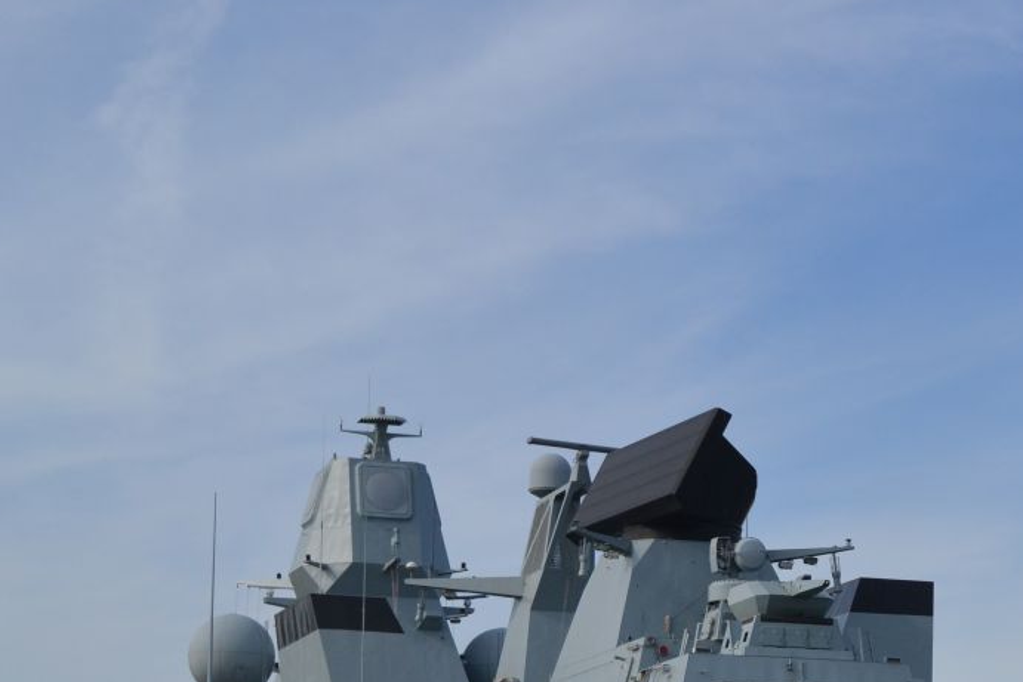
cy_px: 670
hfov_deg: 19.1
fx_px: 2984
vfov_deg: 12.9
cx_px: 952
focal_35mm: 105
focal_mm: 35
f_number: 6.3
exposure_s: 1/1600
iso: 400
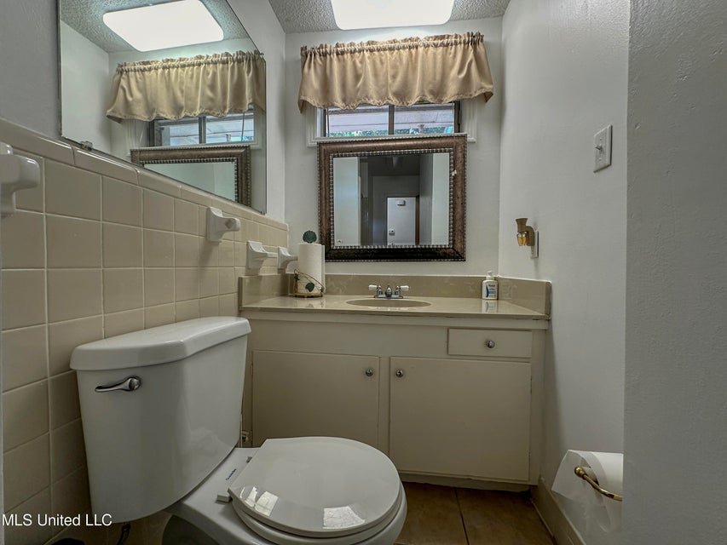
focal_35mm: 14
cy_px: 272
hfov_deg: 102.1
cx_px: 364
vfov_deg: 85.7
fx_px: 294
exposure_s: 1/120
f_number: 2.2
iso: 160
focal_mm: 2.22
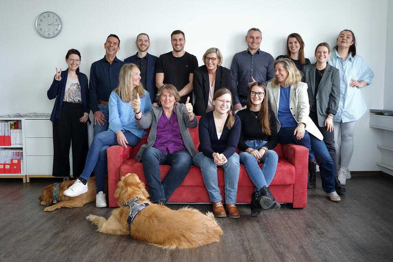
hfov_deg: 54.4
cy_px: 131
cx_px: 196
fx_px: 382
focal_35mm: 35
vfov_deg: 37.9
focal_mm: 35
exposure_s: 1/60
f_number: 2.8
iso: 640
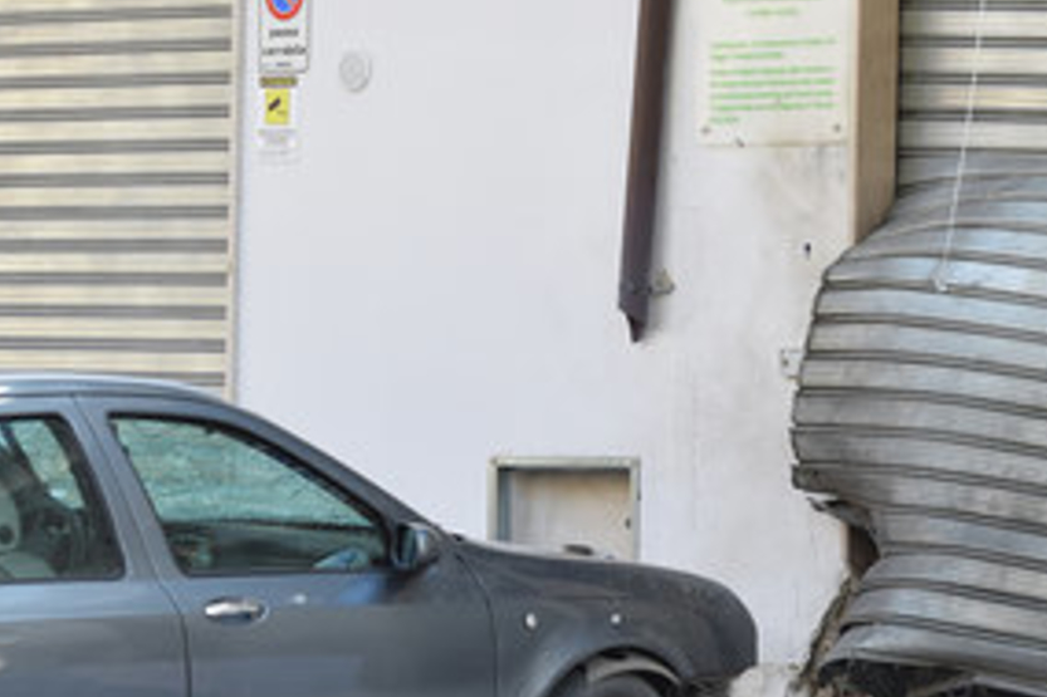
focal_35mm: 216
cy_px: 421
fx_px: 6280
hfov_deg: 9.5
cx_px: 899
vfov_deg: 6.4
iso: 200
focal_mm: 80
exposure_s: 1/200
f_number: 5.6
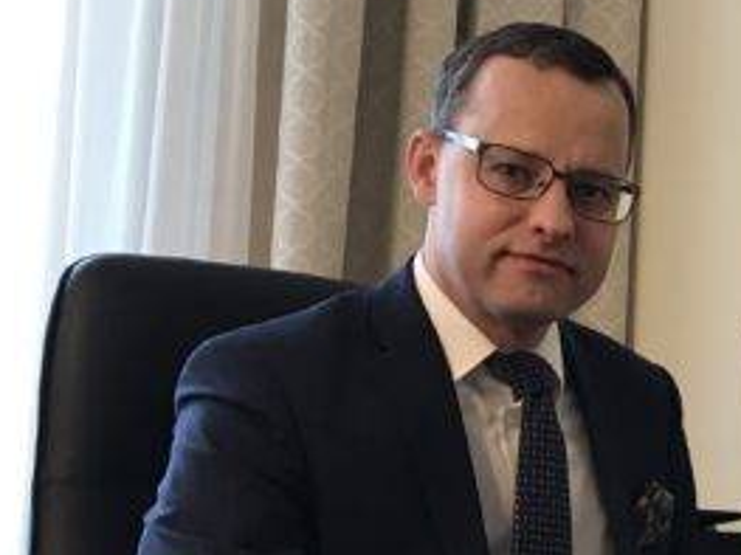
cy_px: 478
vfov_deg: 18.2
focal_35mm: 80
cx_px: 890
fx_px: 1712
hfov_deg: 22.5
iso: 40
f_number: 1.8
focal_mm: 3.99
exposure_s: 1/20
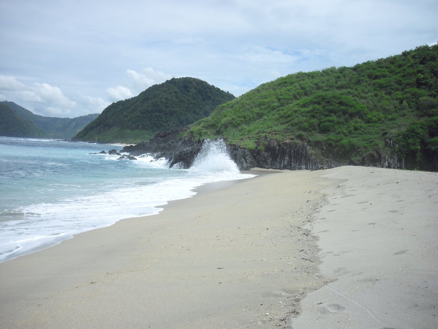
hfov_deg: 49.0
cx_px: 219
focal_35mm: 38
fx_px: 481
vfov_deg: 37.7
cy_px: 164
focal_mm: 6.2
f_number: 8
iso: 100
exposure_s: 1/400
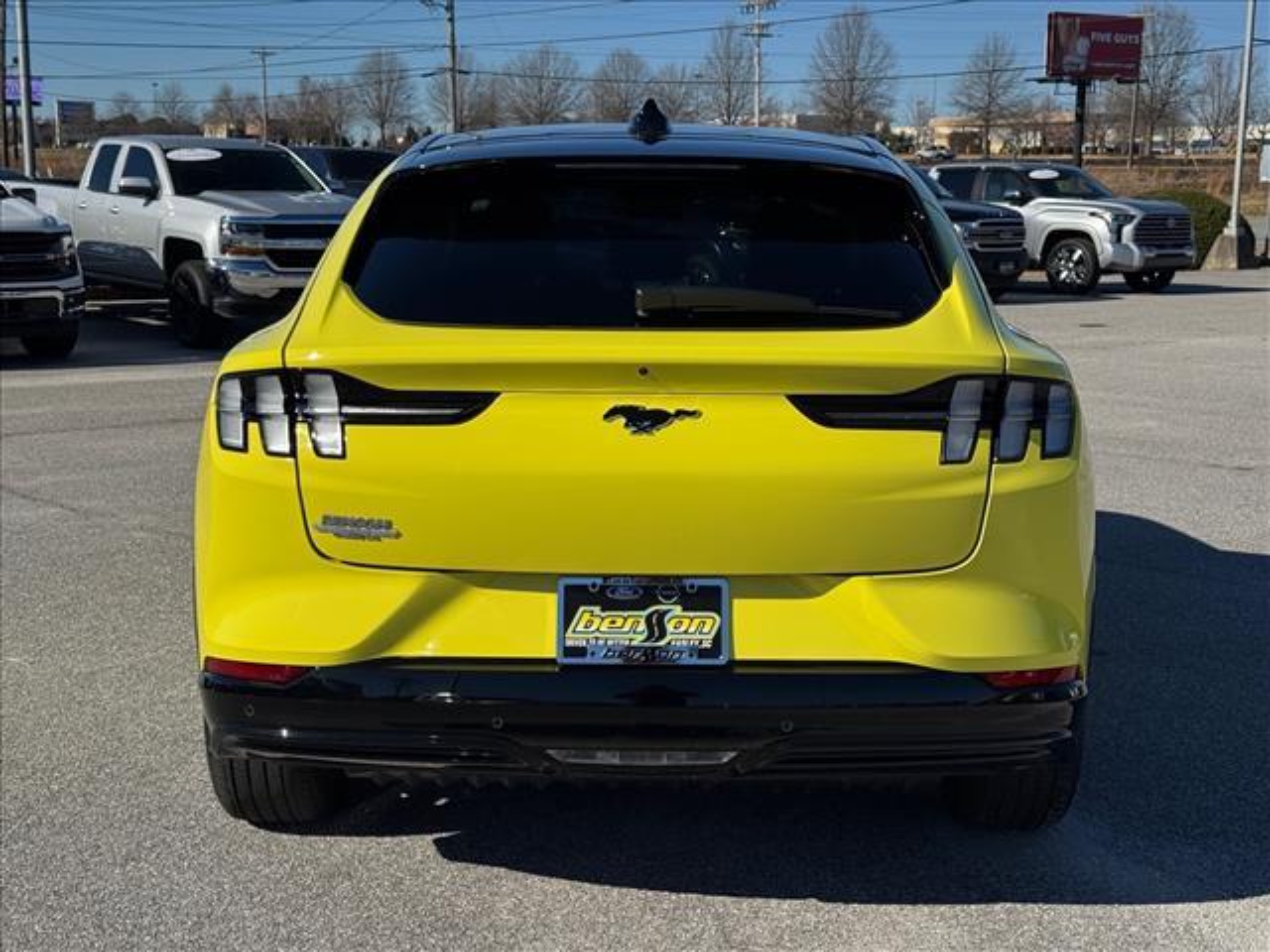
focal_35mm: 48
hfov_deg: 39.7
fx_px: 1761
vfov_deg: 30.3
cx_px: 635
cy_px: 476
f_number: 1.78
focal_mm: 6.76
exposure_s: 1/7937
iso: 64
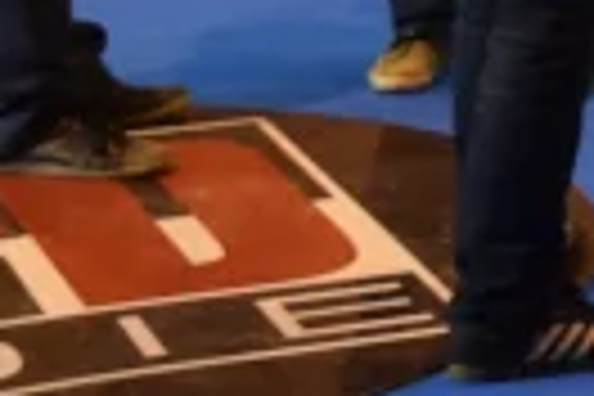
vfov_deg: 5.2
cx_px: 1872
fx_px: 4152
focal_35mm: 252
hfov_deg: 7.2
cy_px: -752
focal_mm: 23
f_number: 3.8
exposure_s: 1/60
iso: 2200
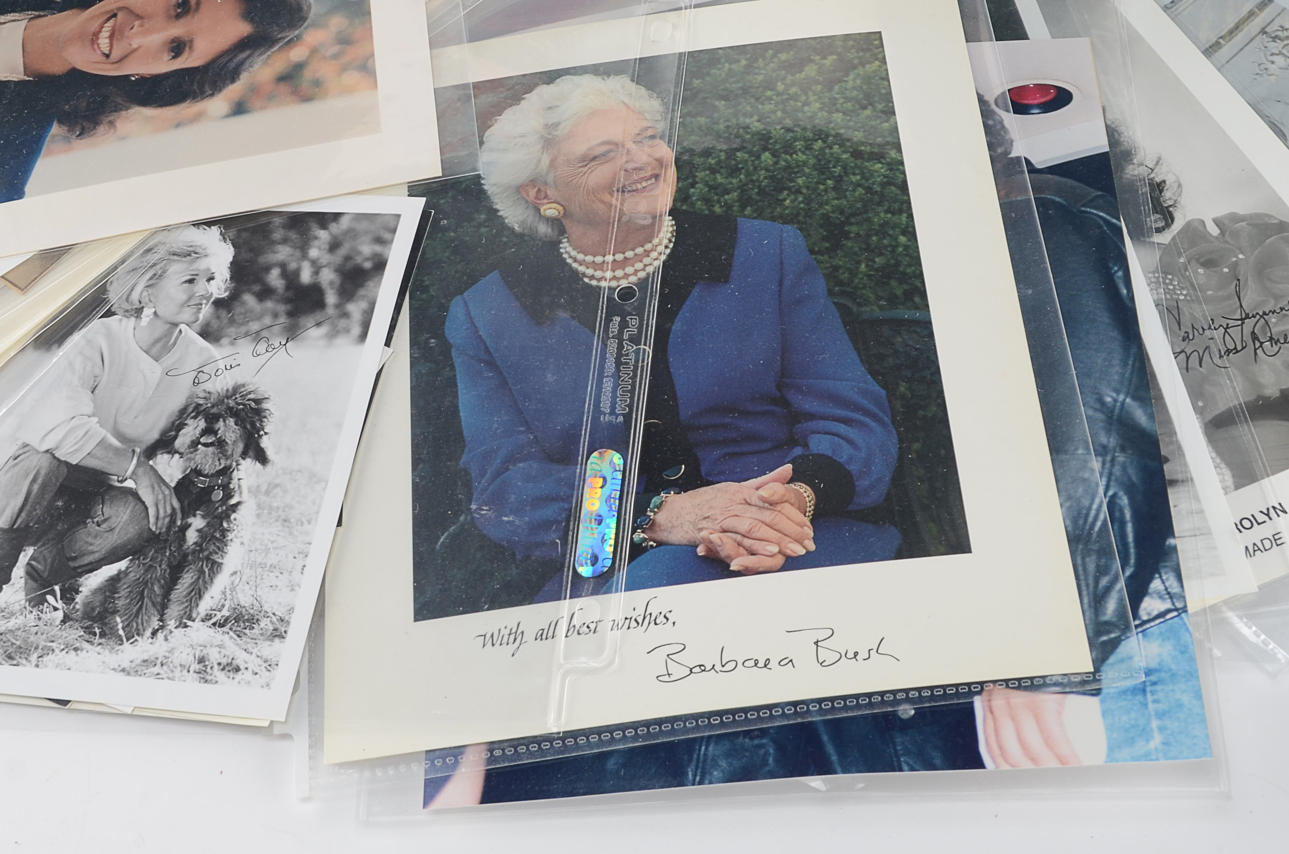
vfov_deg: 19.7
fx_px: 2458
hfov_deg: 29.4
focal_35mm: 69
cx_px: 585
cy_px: 324
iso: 100
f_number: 10
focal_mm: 29
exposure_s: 1/80
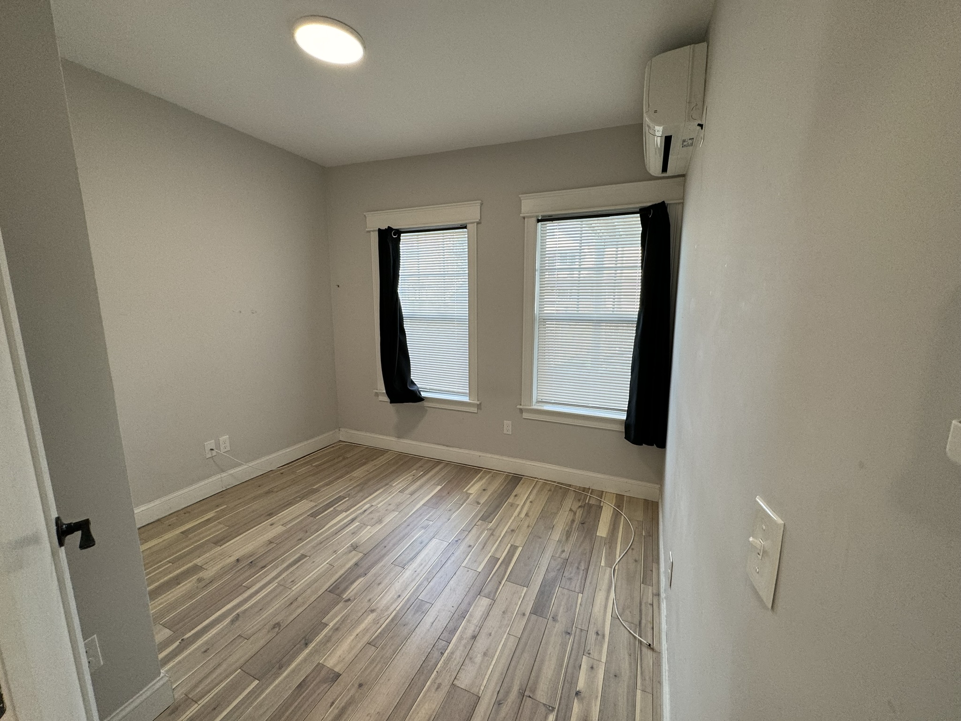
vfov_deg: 85.7
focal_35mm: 14
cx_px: 480
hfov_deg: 102.1
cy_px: 360
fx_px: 389
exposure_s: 1/120
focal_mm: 2.22
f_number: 2.2
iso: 100
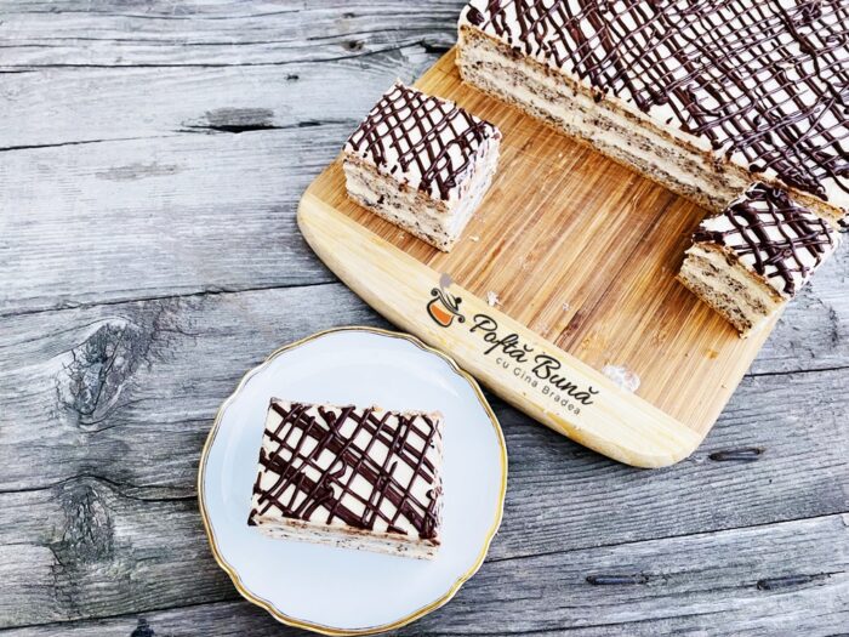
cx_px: 424
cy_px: 318
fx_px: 638
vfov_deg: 53.1
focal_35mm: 26
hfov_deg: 67.3
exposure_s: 1/91
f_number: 1.6
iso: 125
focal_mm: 4.2
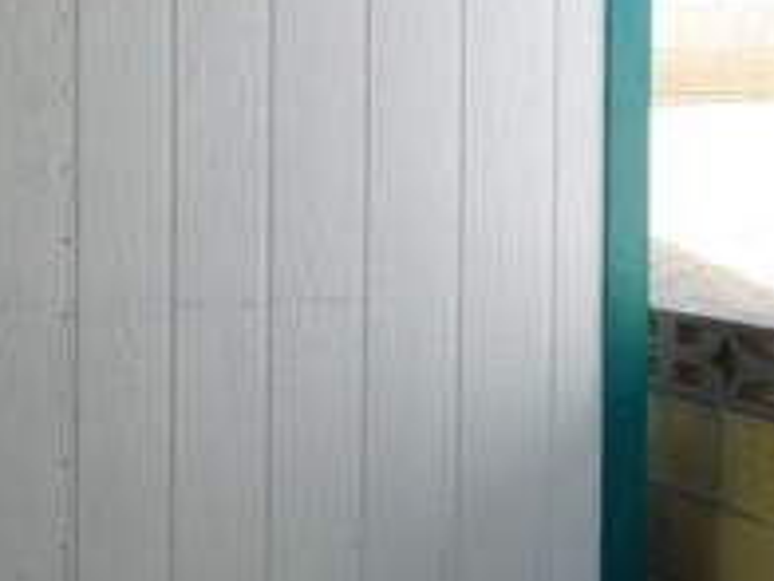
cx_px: -300
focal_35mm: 75
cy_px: 202
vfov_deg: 19.6
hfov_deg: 22.5
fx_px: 1677
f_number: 3
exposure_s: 1/200
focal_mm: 4
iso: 125
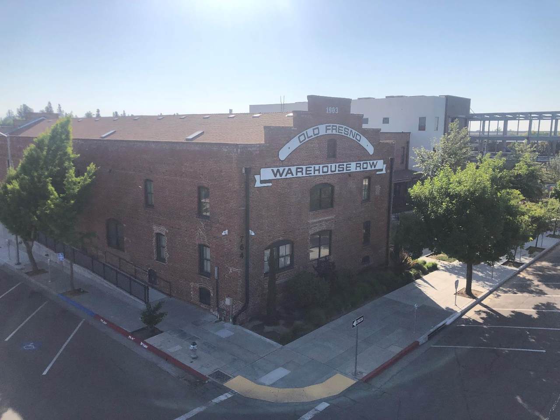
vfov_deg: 49.7
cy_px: 210
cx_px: 280
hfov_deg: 63.4
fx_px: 453
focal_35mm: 28
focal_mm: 4
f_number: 1.8
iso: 20
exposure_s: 1/3040
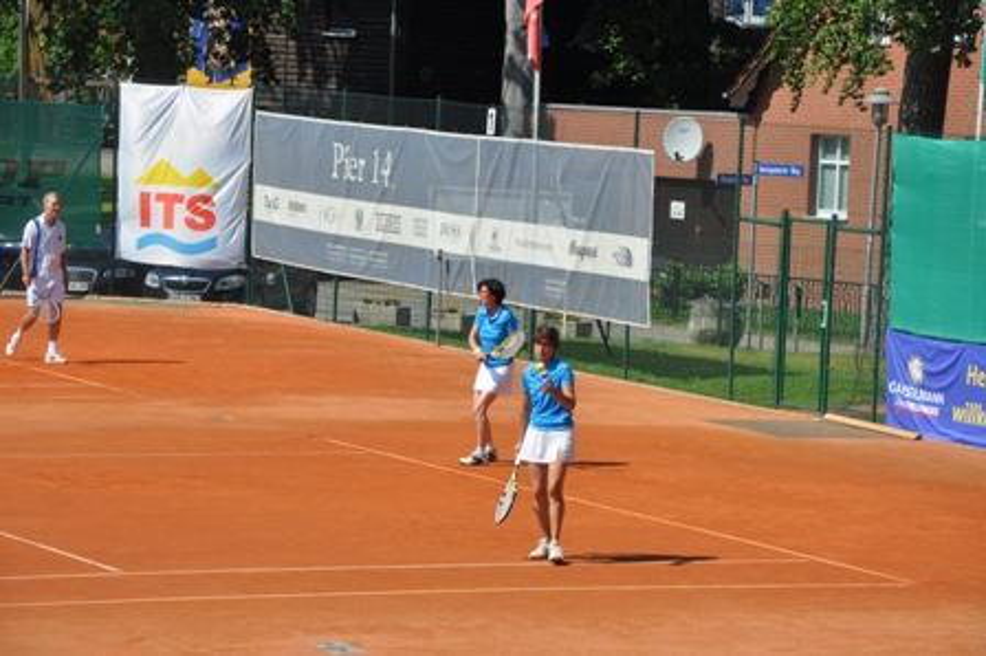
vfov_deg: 8.7
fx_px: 4310
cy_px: 328
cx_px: 493
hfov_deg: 13.0
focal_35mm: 158
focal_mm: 105
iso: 200
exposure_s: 1/400
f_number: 10
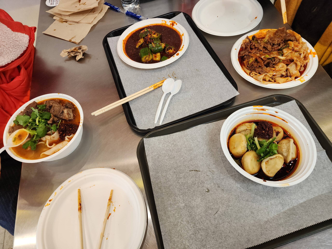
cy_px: 124
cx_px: 166
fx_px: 221
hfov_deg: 73.9
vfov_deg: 58.9
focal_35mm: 23
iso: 250
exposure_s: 1/120
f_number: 1.8
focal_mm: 6.4
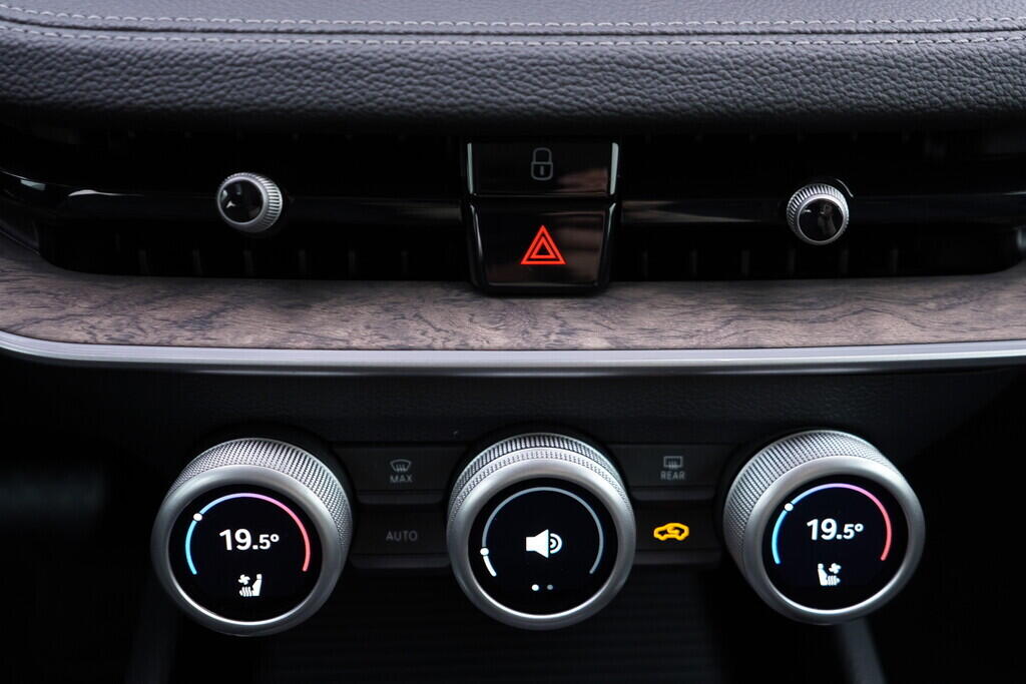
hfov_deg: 53.1
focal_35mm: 36
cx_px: 513
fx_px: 1026
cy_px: 342
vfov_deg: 36.9
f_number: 2.8
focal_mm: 24
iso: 250
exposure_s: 1/40
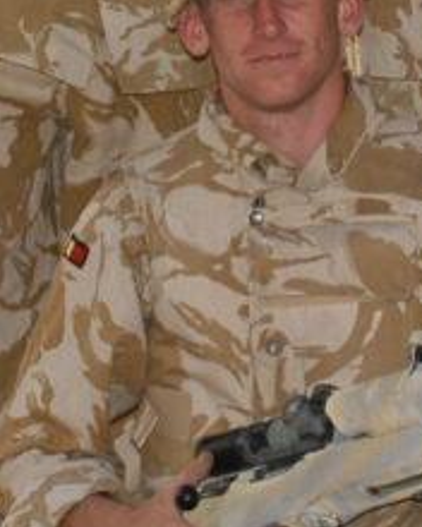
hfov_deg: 2.9
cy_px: -8
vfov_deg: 3.6
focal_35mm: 536
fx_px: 8368
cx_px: 516
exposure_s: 1/180
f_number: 6.3
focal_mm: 70
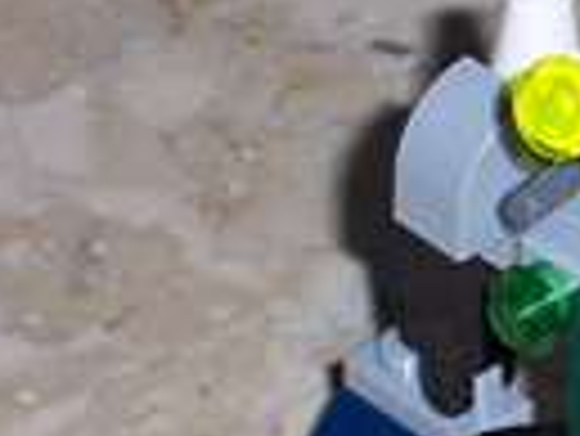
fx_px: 5601
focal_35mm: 334
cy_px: 369
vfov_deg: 4.5
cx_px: 733
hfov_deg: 5.9
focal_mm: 18.6
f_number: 4.8
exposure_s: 1/125
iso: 125
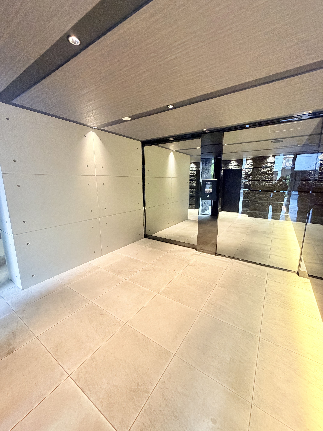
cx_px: 162
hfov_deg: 85.7
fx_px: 174
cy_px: 216
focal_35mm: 14
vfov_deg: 102.1
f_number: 2.2
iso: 500
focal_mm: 2.22
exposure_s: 1/60
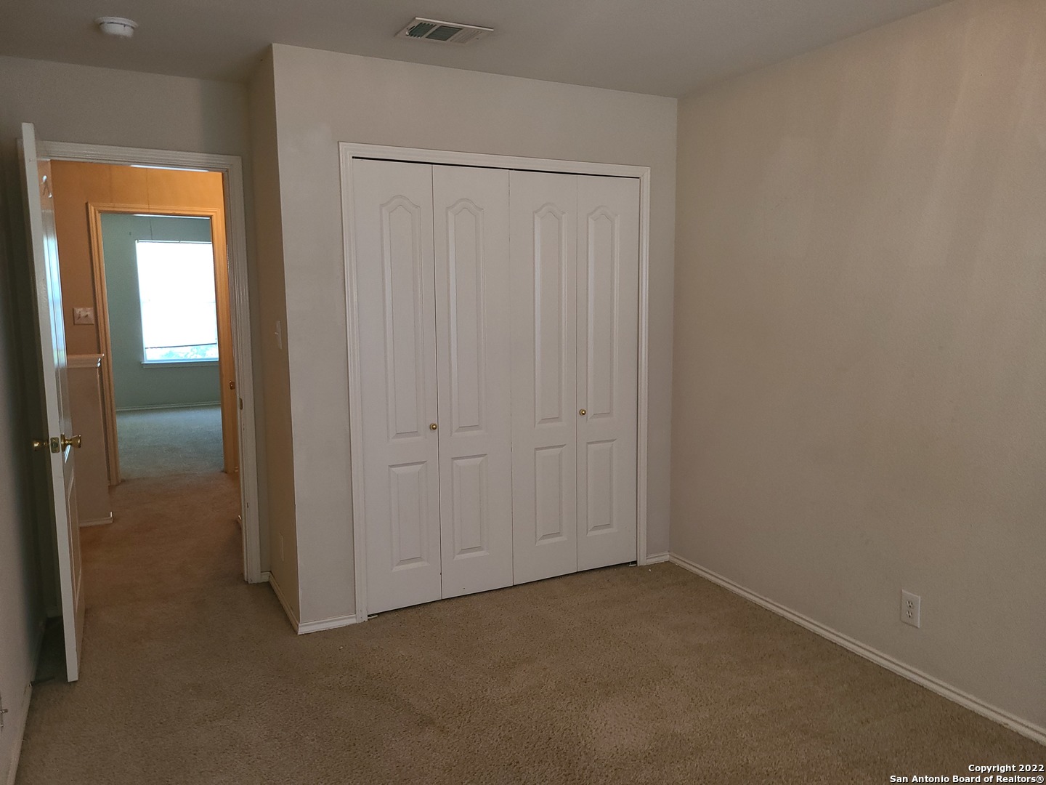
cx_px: 523
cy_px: 392
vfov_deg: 53.1
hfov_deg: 67.3
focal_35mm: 26
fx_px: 786
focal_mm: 5.4
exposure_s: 1/30
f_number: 1.8
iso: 100
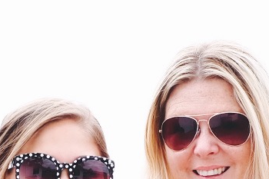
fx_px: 2009
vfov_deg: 5.0
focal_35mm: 269
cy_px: 353
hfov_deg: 7.7
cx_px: 82
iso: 200
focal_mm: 35
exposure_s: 1/250
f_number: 5.6
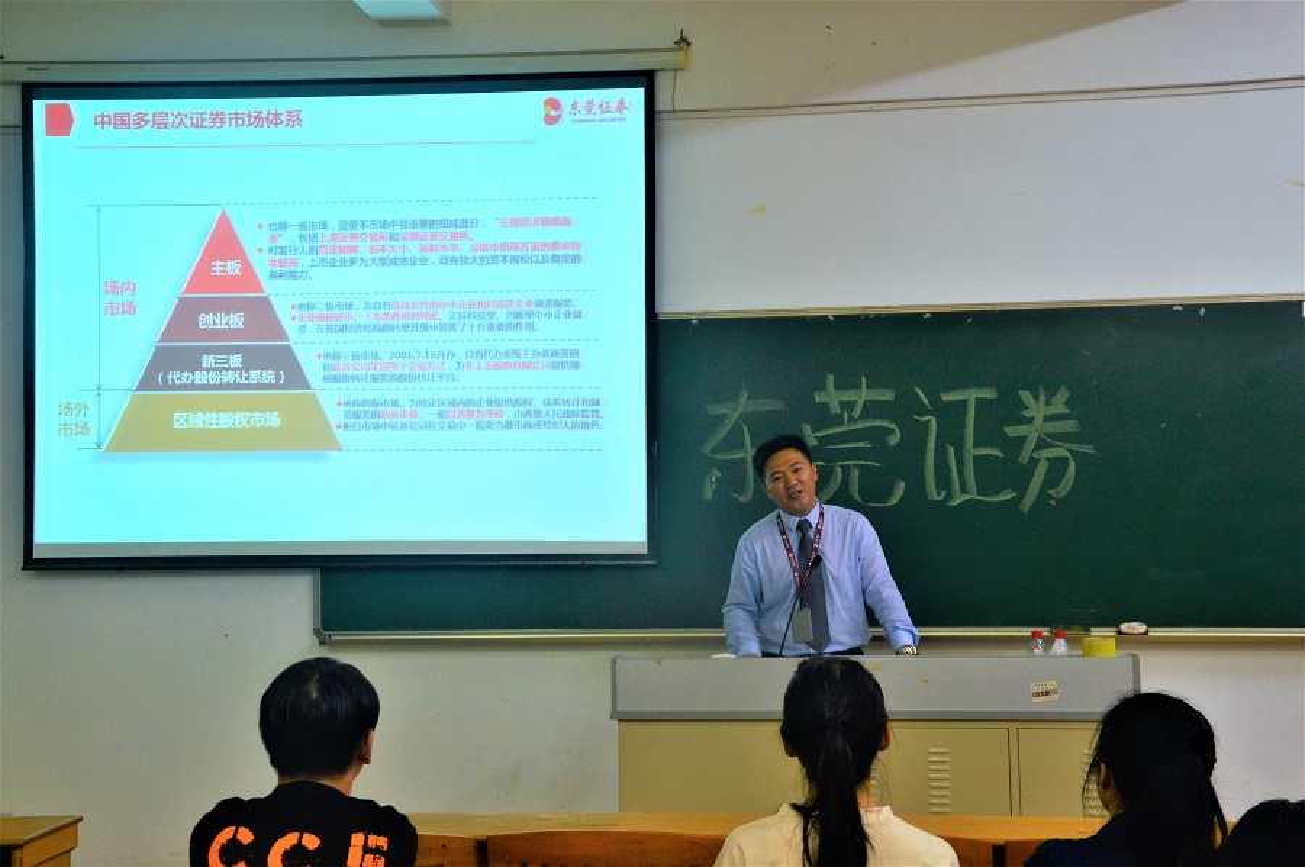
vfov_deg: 26.4
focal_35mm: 51
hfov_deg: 38.9
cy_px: 434
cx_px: 652
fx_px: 1847
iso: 450
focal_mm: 34
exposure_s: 1/15
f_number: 6.3
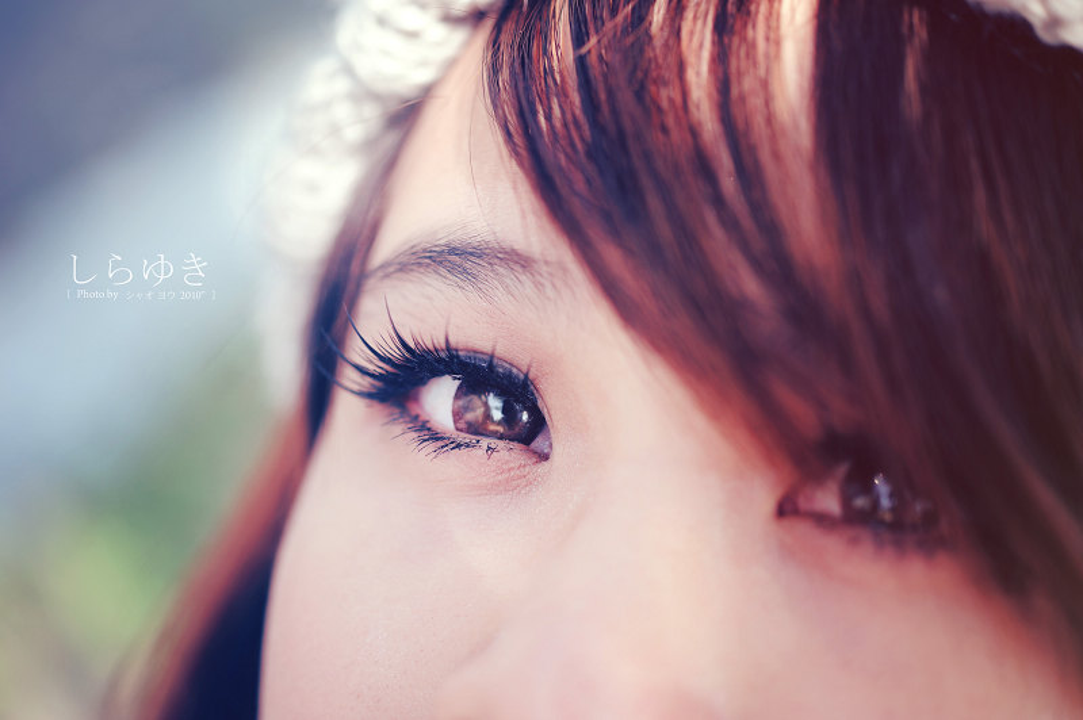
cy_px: 360
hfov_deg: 33.4
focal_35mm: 60
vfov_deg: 22.6
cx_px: 542
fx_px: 1803
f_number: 3
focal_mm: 60
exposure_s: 1/250
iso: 200
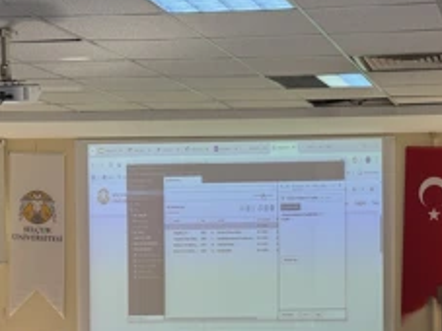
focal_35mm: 93
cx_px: 335
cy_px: 290
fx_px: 1187
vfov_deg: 15.7
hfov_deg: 20.9
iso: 64
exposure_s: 1/100
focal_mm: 6.76
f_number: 1.78
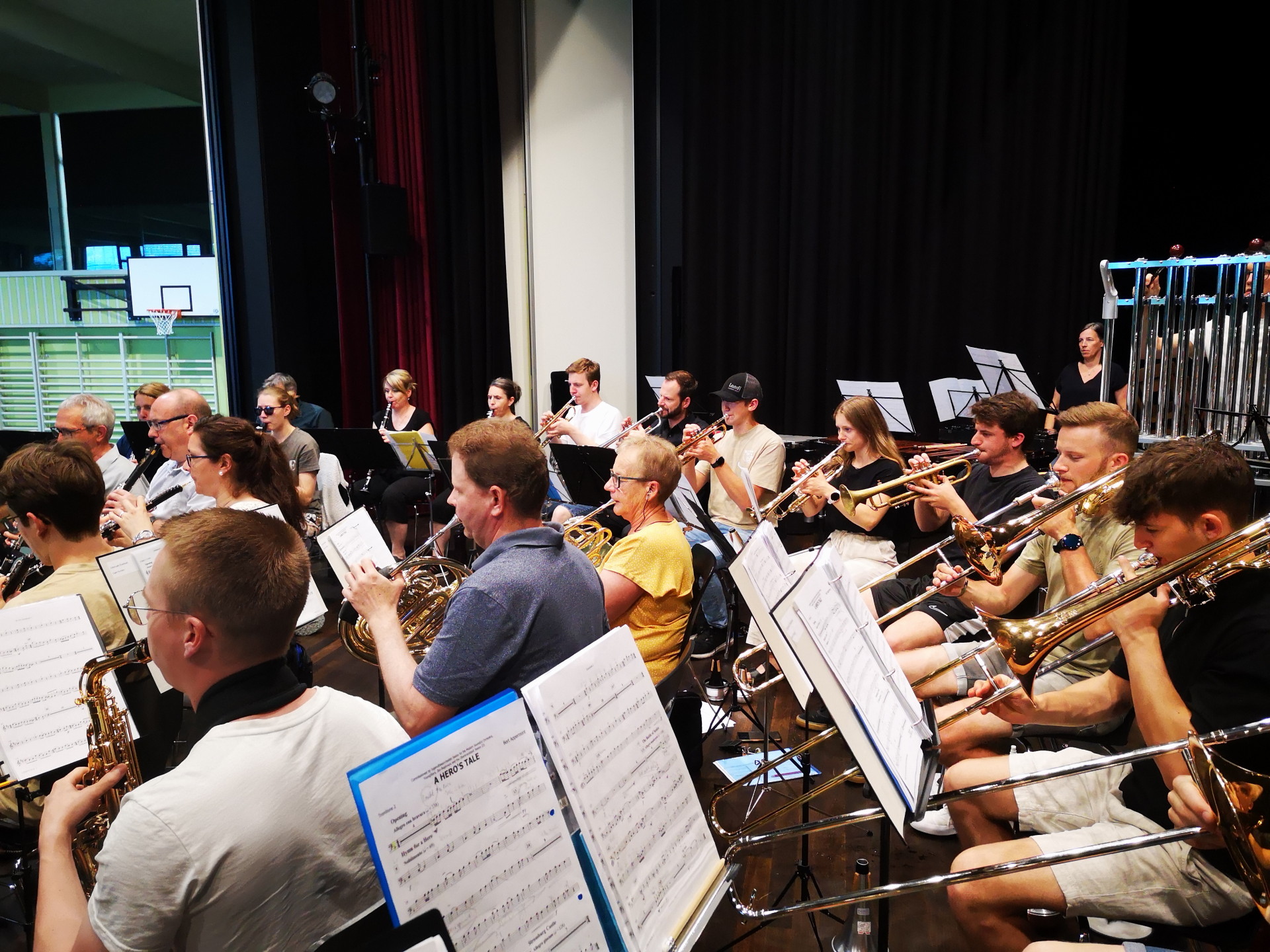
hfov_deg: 65.3
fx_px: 991
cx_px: 635
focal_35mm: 27
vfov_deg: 51.4
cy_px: 476
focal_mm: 3.95
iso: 400
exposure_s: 1/100
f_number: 1.8
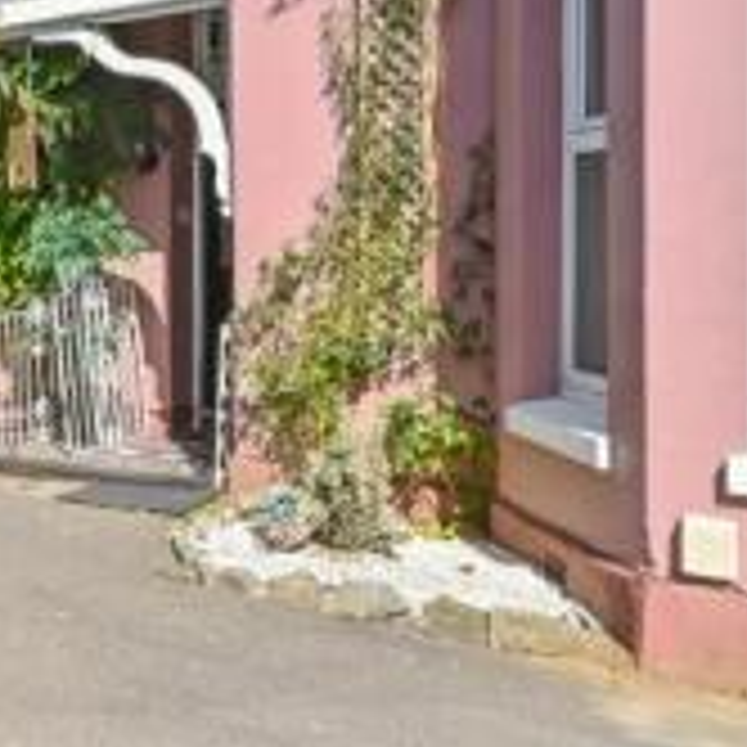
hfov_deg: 27.8
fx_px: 1147
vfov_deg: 35.6
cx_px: -297
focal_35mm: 47
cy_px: 227
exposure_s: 1/1000
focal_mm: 14
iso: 400
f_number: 8
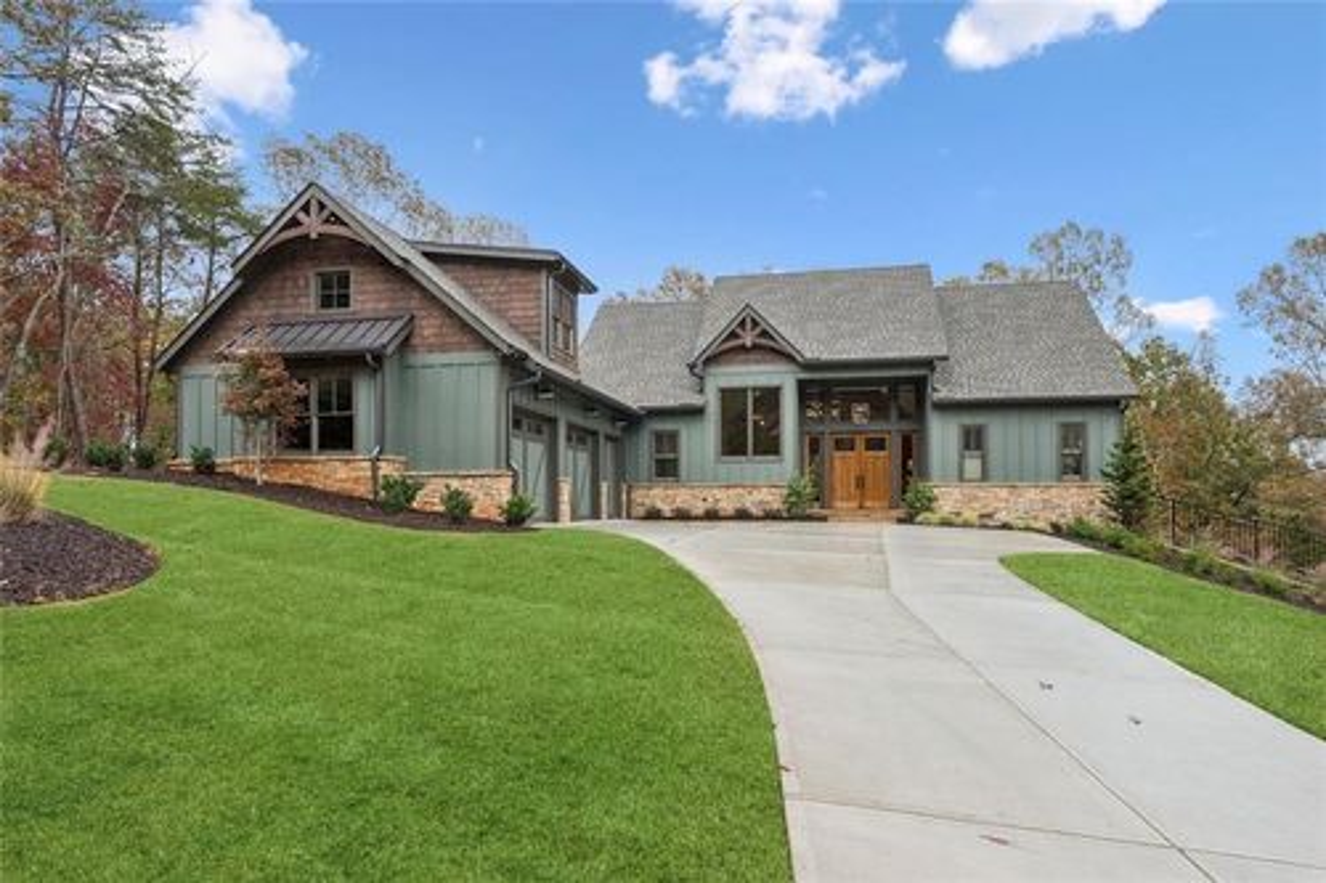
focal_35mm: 22
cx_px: 663
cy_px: 442
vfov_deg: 58.3
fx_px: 792
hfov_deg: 79.9
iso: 400
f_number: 8
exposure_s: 1/200
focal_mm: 21.5
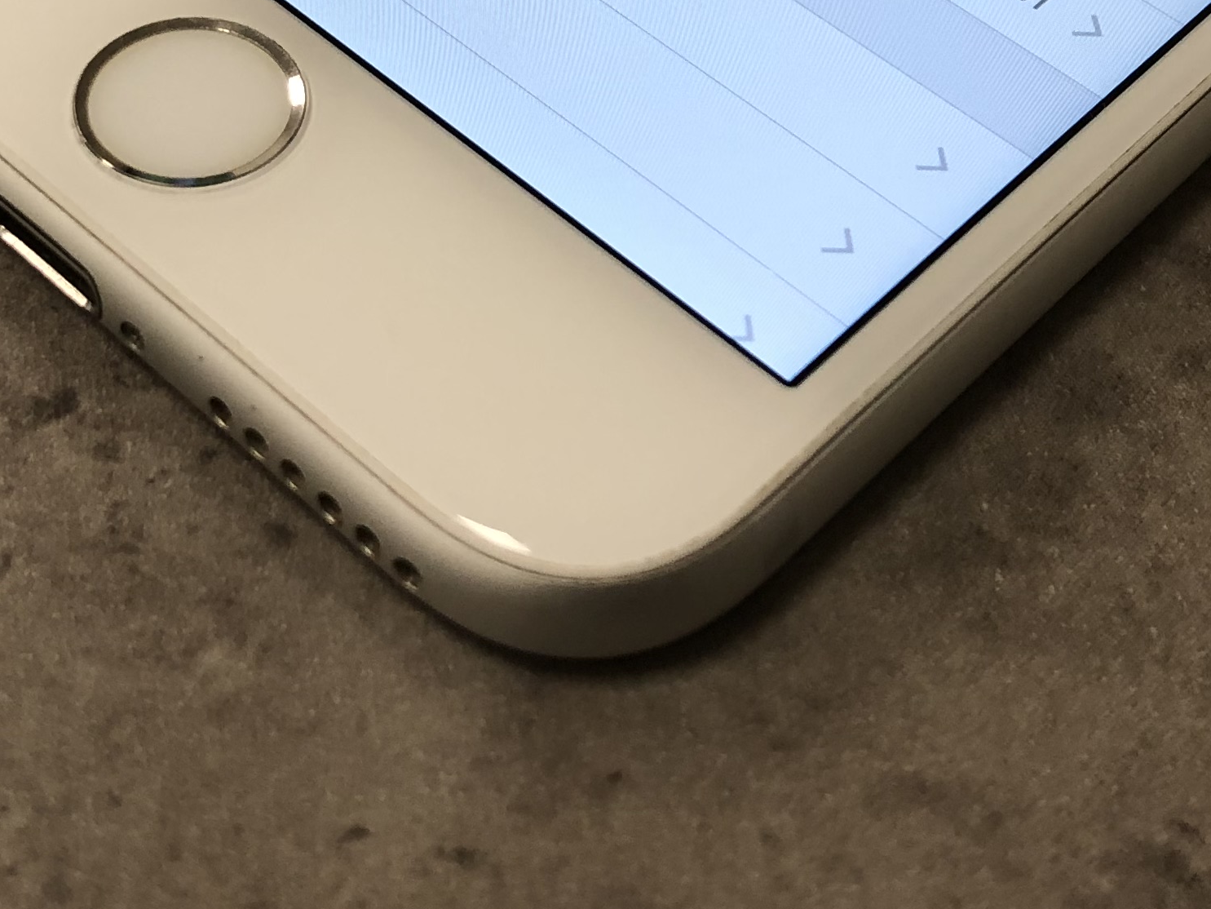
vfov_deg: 18.5
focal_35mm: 76
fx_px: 2659
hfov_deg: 25.6
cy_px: -130
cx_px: 519
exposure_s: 1/33
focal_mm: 4
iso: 25
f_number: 1.8
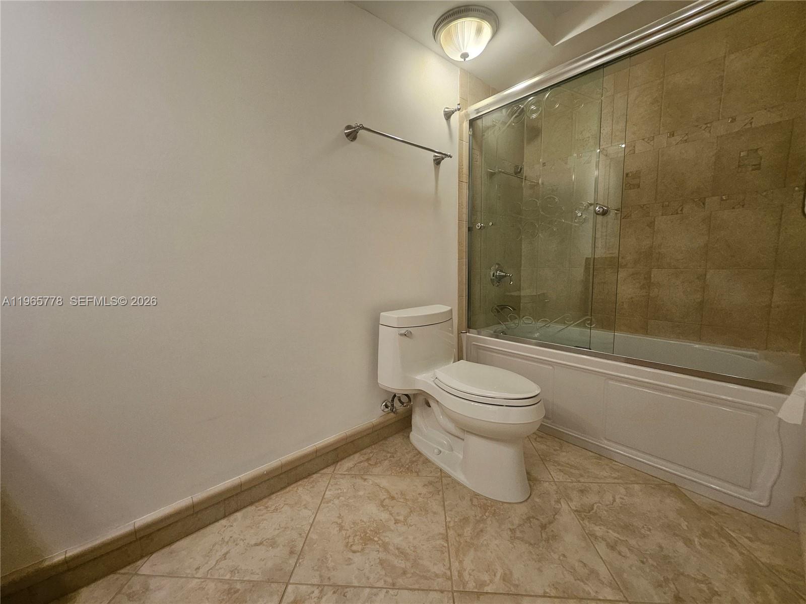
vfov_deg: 89.9
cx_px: 403
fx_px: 303
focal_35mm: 13
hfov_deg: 106.2
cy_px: 302
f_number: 2.2
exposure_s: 1/60
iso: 160
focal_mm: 1.74
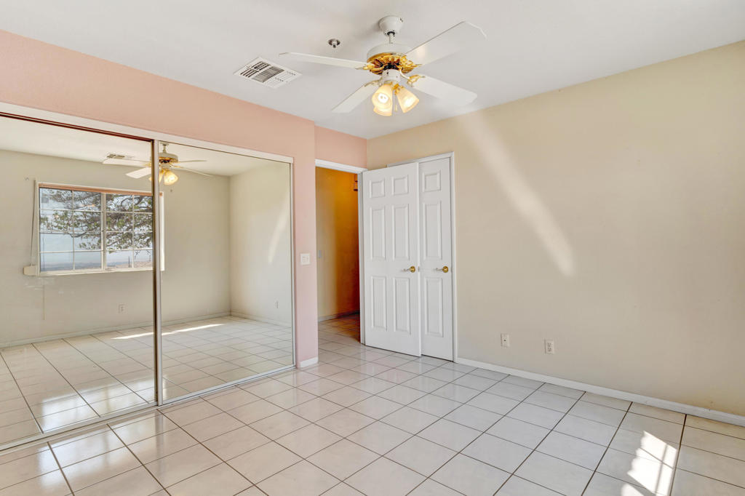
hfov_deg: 90.0
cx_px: 372
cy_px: 248
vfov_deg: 67.3
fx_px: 372
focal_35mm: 18
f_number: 9
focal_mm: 18
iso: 100
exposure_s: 1/40
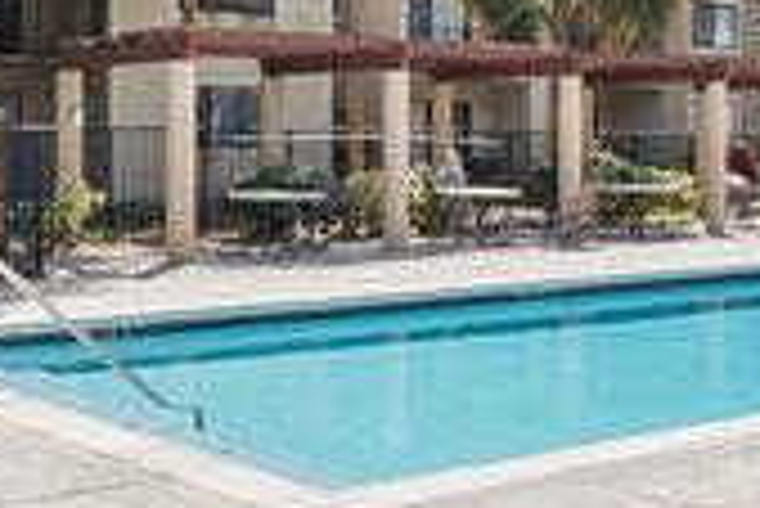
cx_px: 544
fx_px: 1500
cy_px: 142
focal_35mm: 71
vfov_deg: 19.1
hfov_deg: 28.1
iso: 100
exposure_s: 1/160
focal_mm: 10
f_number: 11
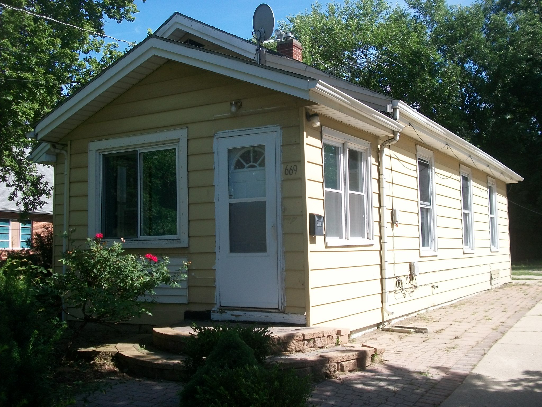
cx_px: 271
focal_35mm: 40
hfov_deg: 46.8
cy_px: 204
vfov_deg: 36.0
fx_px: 626
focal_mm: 7.1
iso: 80
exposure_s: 1/640
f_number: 3.2
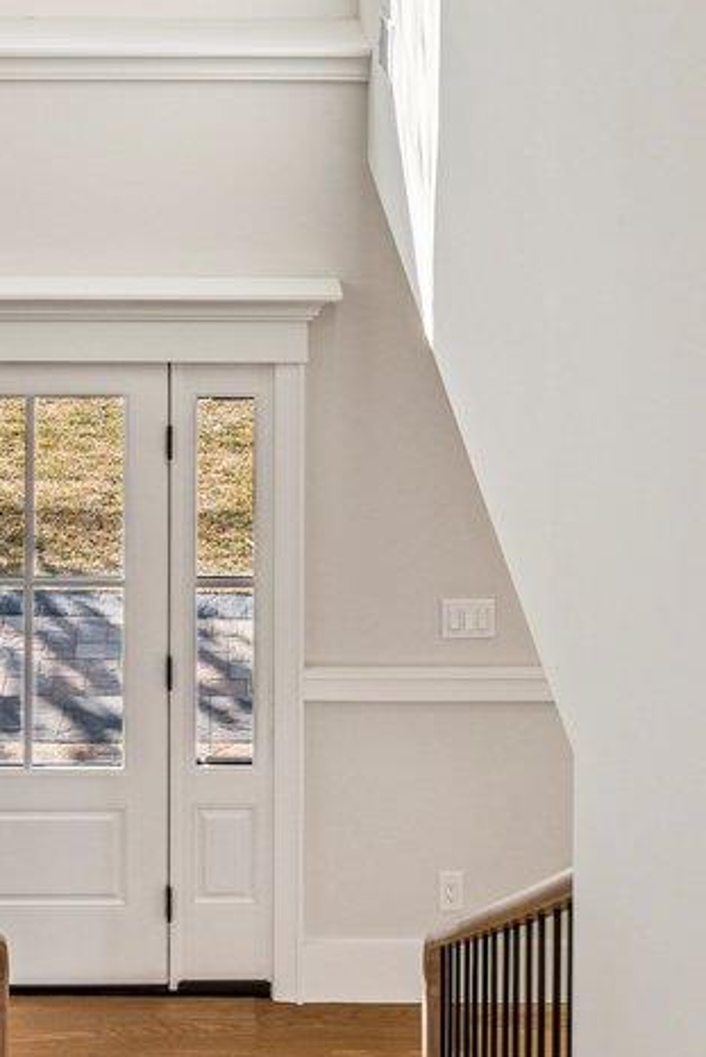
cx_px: 216
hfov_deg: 24.1
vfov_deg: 28.5
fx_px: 1646
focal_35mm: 56
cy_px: -349
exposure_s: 1/125
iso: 400
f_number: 7.1
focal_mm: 17
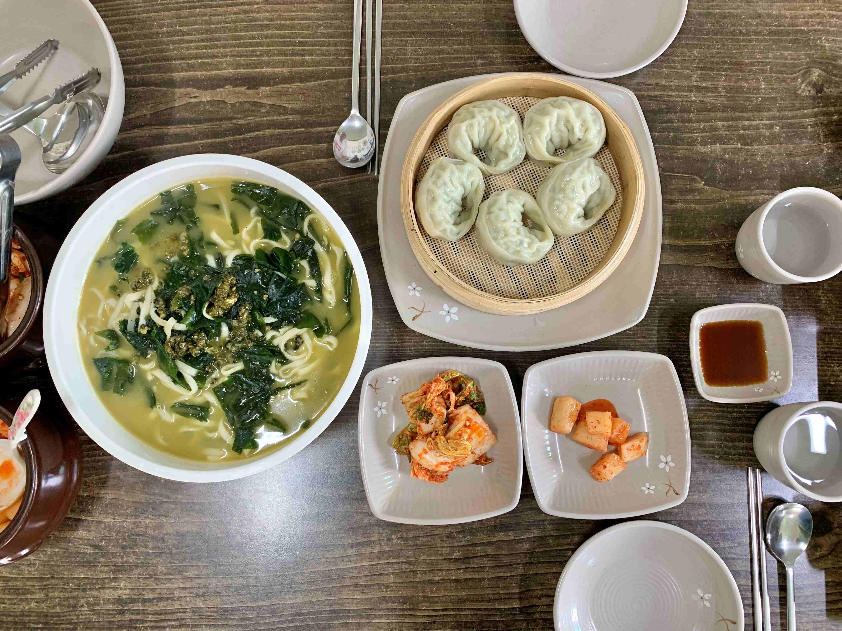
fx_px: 632
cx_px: 421
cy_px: 316
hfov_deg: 67.3
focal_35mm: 26
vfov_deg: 53.1
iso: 125
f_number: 1.8
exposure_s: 1/60
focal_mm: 4.25
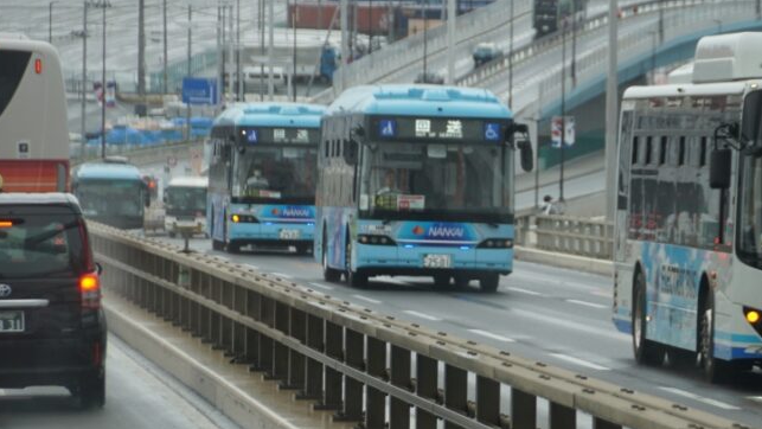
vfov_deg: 3.6
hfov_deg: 6.4
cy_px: 194
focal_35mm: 338
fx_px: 6827
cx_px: 543
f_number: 5.6
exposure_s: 1/250
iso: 200
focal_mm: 135
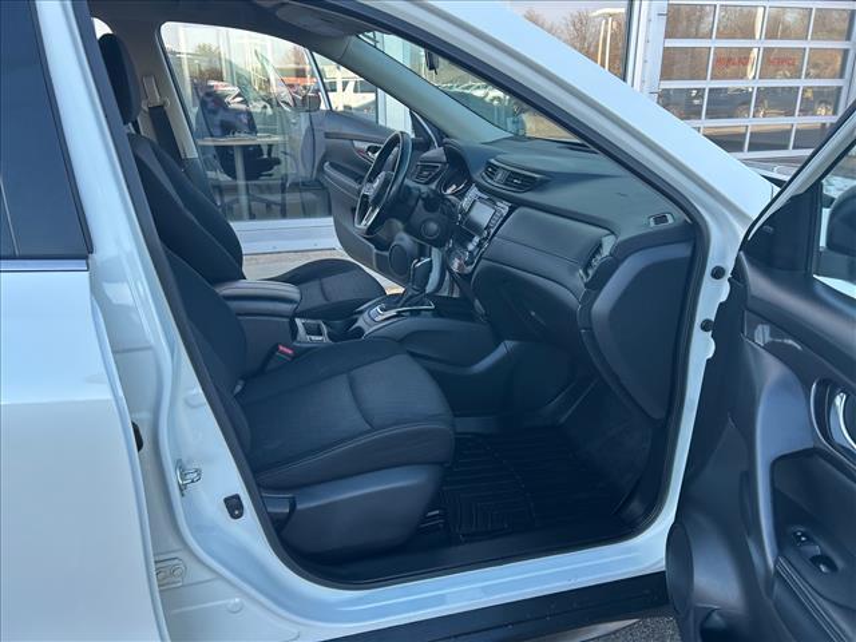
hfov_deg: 67.3
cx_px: 428
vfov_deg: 53.1
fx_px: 643
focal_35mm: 26
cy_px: 321
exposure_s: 1/198
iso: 40
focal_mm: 5.7
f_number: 1.5
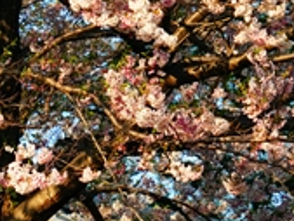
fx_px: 2236
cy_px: 93
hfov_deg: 7.5
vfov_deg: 5.7
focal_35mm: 263
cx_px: 143
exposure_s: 1/160
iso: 100
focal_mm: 77
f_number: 6.3
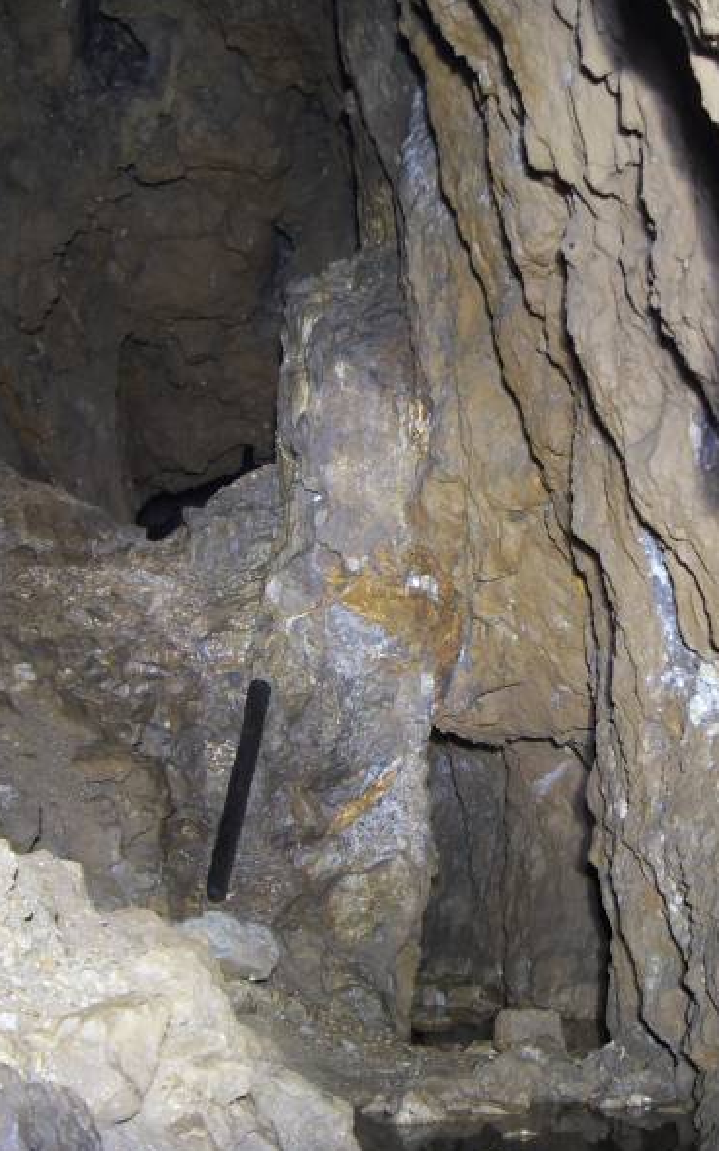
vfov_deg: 36.3
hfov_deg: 23.1
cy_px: 576
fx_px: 1757
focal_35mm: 56
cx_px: 427
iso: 80
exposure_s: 8
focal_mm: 6.6
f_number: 3.5
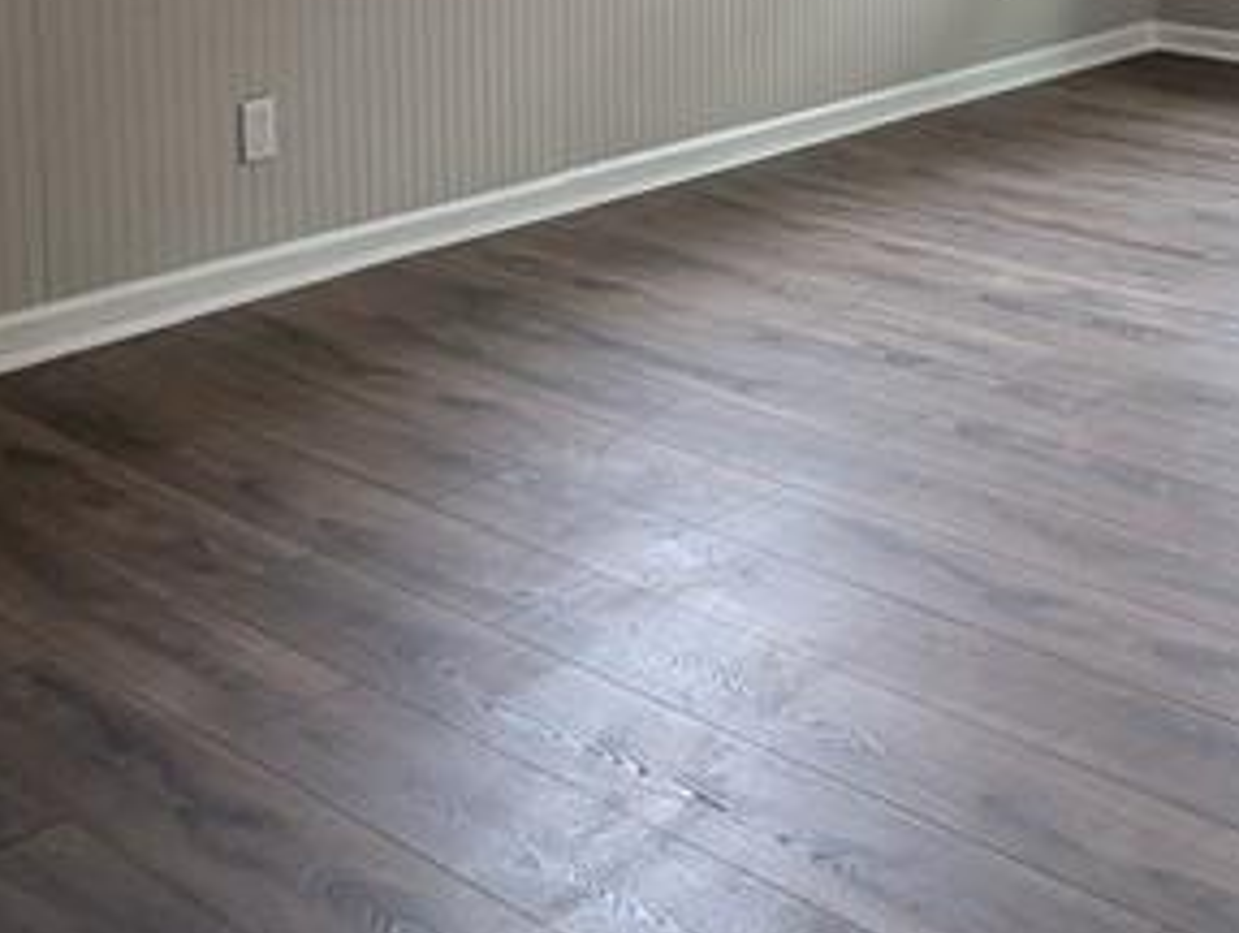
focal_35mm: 57
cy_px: -69
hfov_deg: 33.6
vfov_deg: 24.2
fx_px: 2043
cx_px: 775
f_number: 2.2
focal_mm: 2.35
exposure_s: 1/31.3
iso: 46
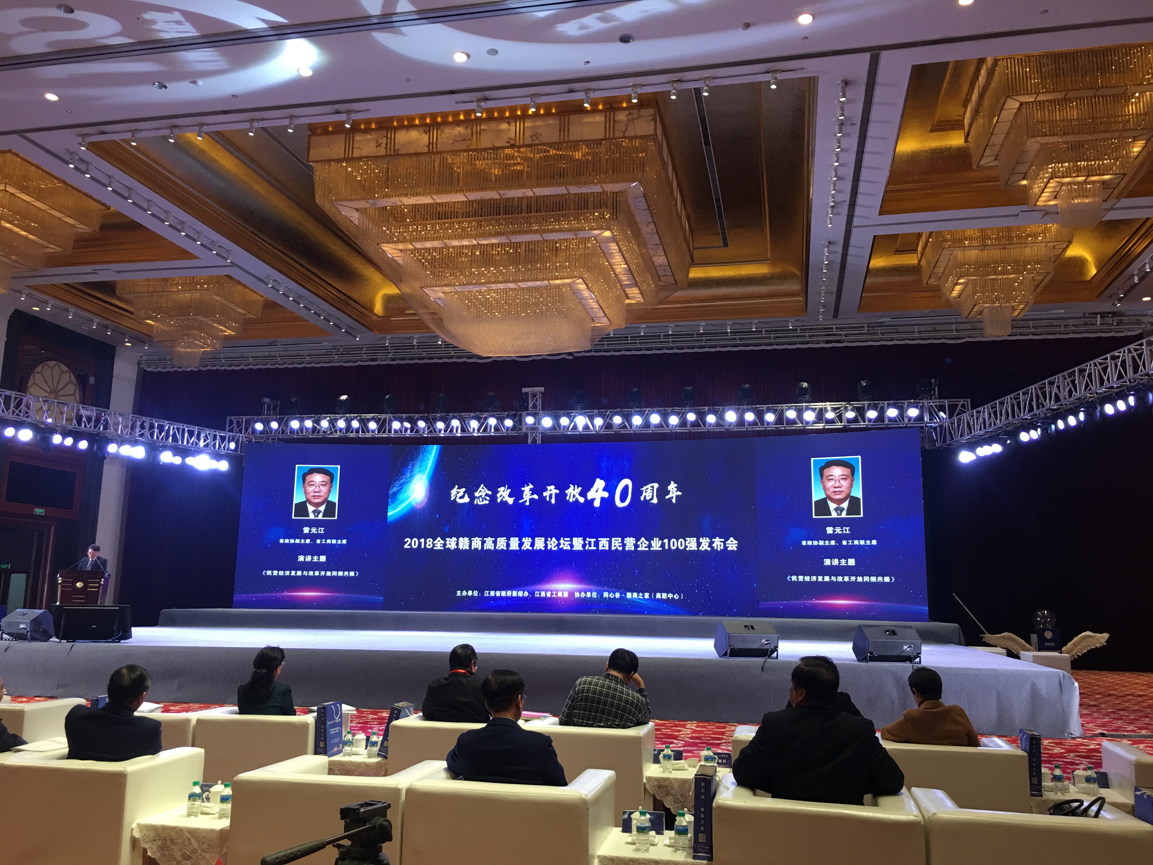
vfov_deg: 48.2
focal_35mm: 29
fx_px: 966
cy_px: 432
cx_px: 576
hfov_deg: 61.7
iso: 50
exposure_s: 1/33
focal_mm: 4.15
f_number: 2.2
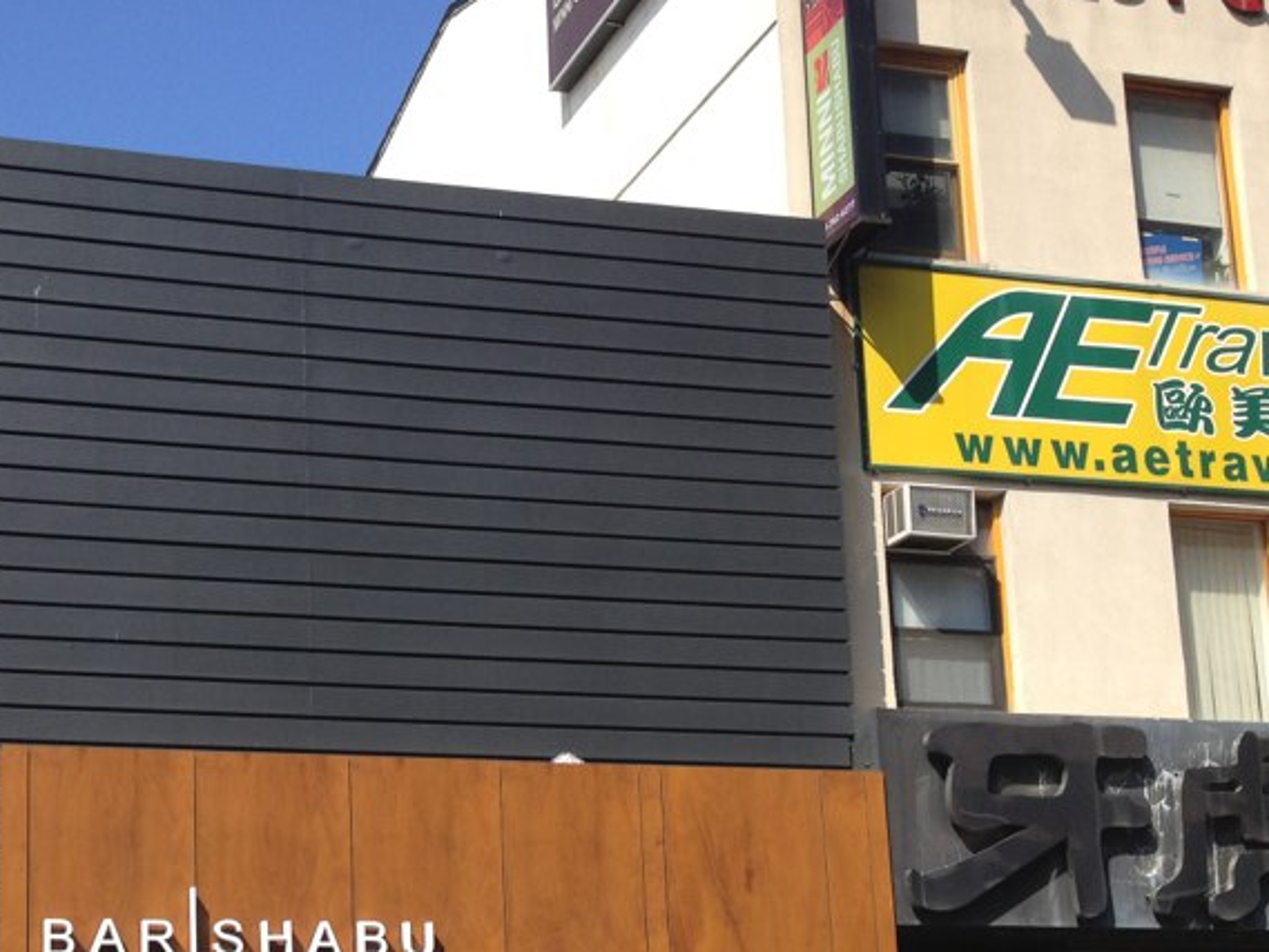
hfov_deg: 30.2
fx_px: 2310
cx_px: 306
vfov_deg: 22.9
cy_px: 776
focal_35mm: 63
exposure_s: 1/1255
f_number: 2.4
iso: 50
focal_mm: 4.28
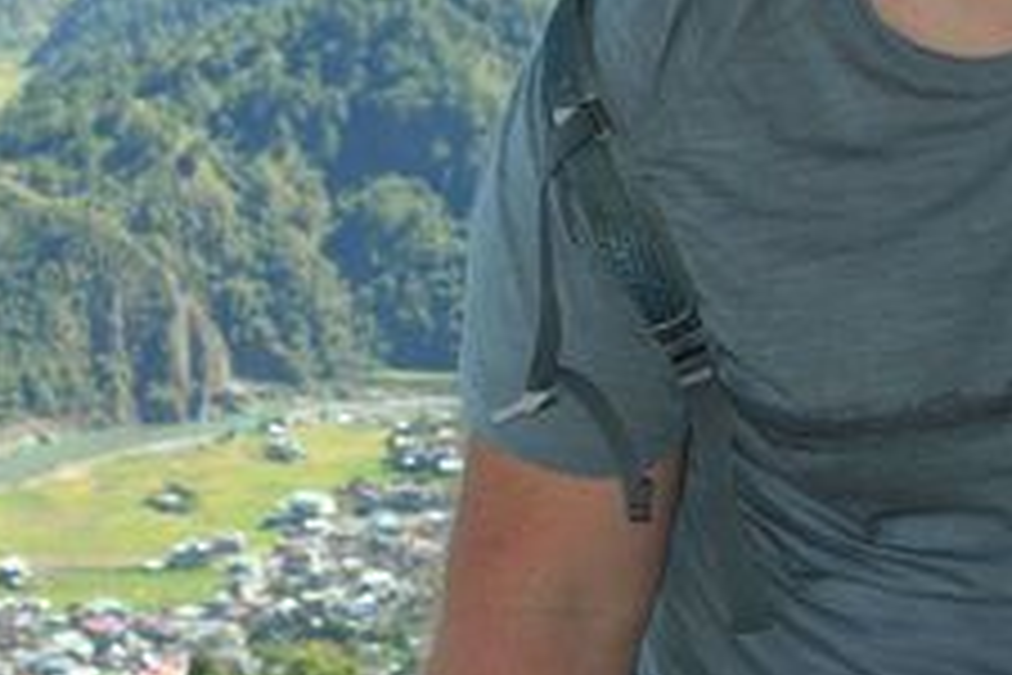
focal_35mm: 116
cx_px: 504
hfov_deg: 17.6
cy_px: 171
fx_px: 3261
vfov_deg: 11.8
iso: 125
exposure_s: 1/320
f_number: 4
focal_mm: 12.32
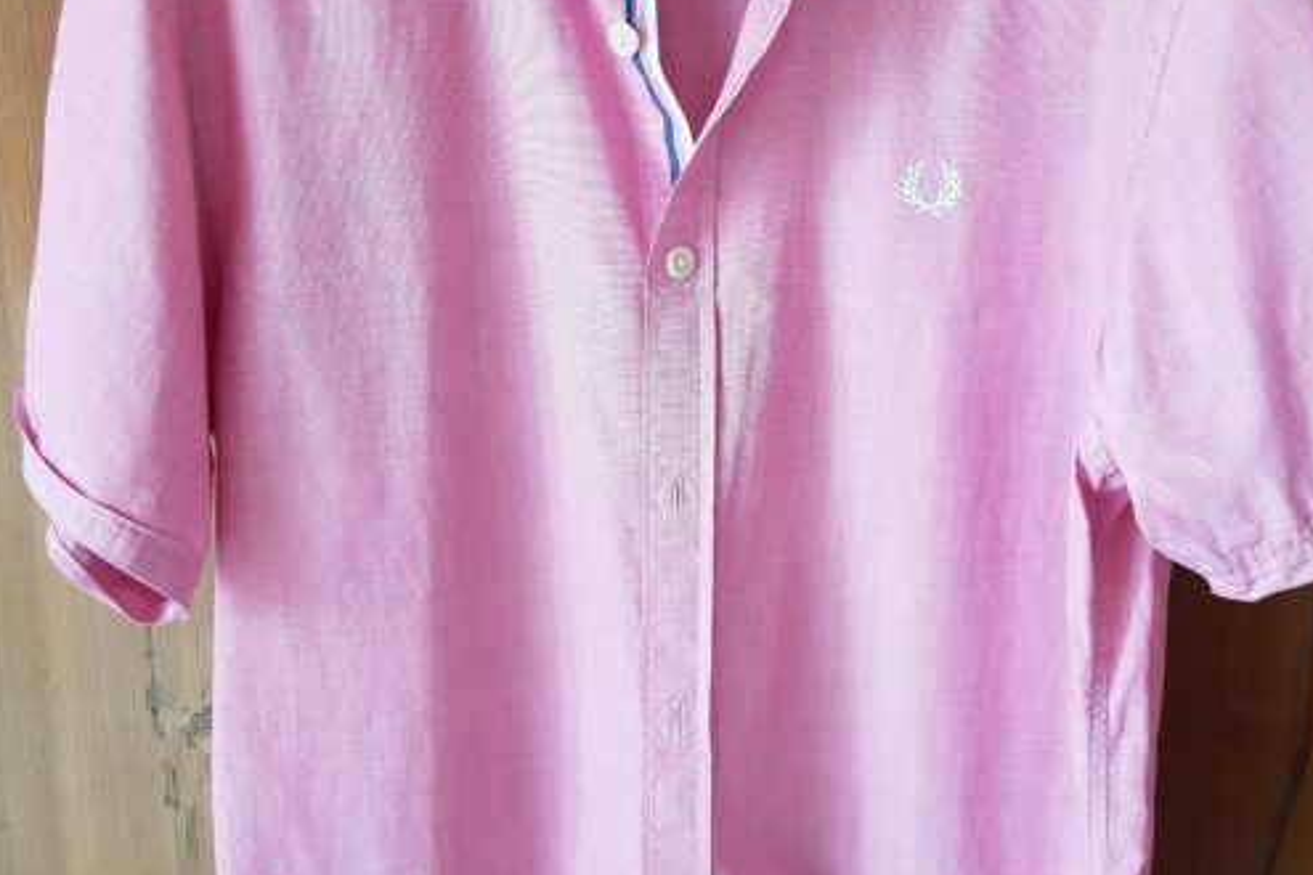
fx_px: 1021
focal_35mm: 28
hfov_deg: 65.5
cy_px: 436
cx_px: 660
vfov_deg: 46.4
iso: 200
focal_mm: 4.2
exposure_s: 1/28
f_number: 1.7
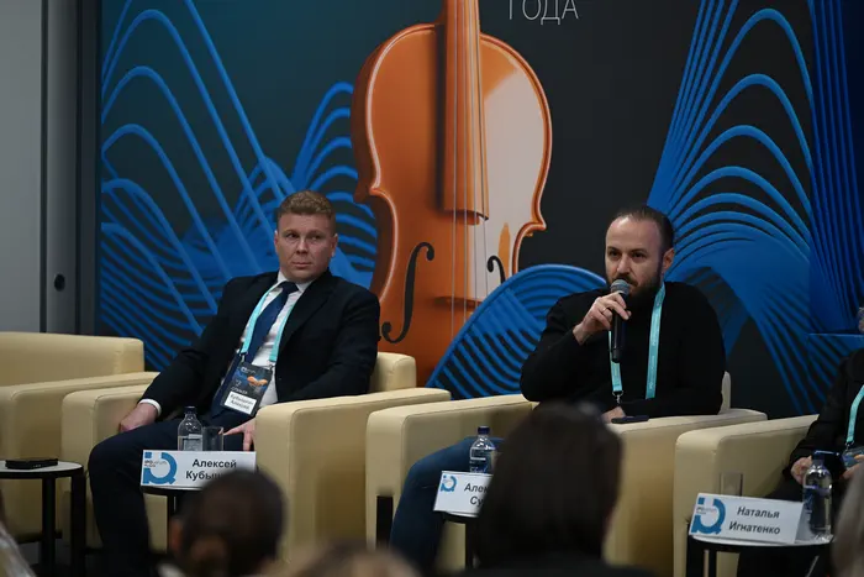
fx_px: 3601
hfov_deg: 13.7
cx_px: 432
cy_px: 288
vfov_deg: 9.2
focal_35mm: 150
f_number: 2.8
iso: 640
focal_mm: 150
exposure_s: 1/125
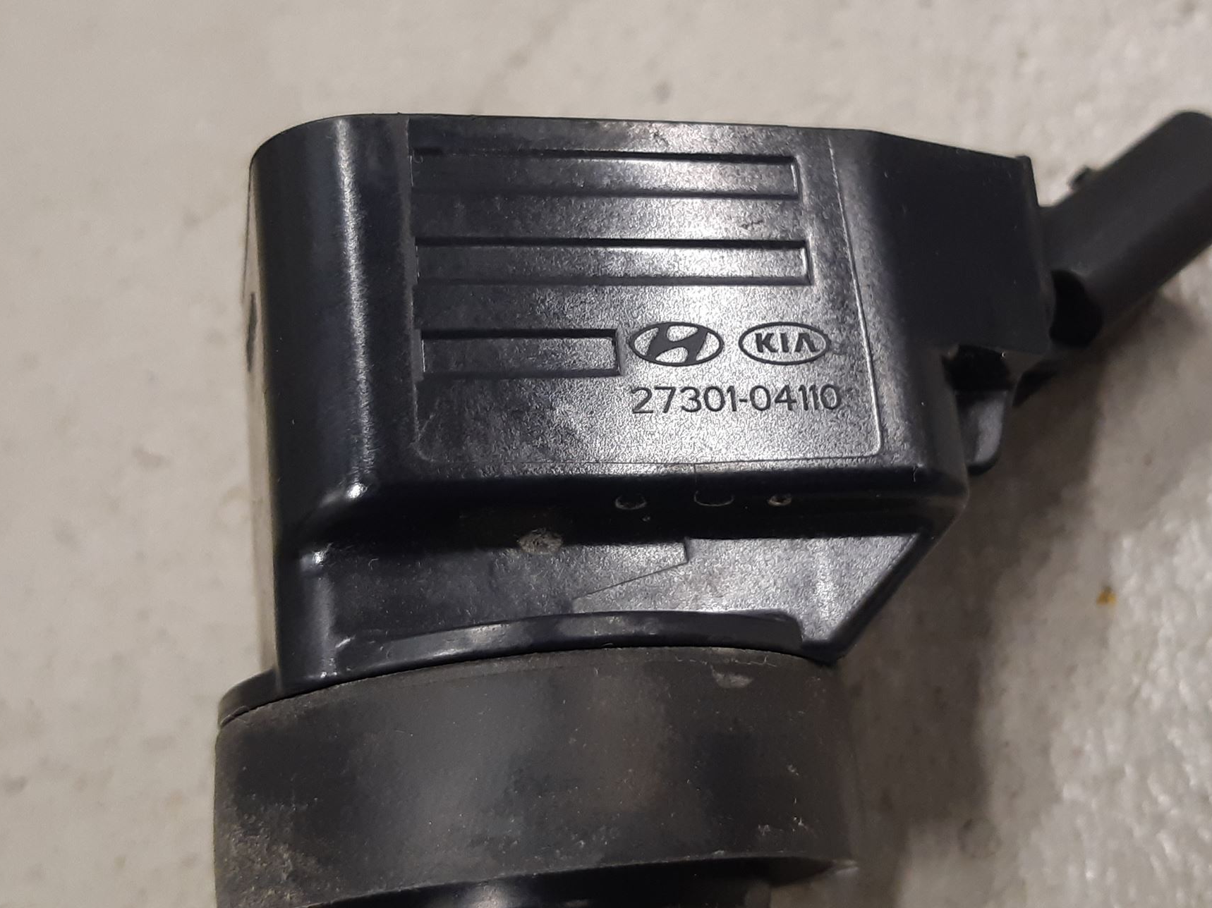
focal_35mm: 31
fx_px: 1085
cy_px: 395
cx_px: 701
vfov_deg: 45.3
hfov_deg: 58.1
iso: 125
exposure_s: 1/50
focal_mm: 3.93
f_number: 1.7
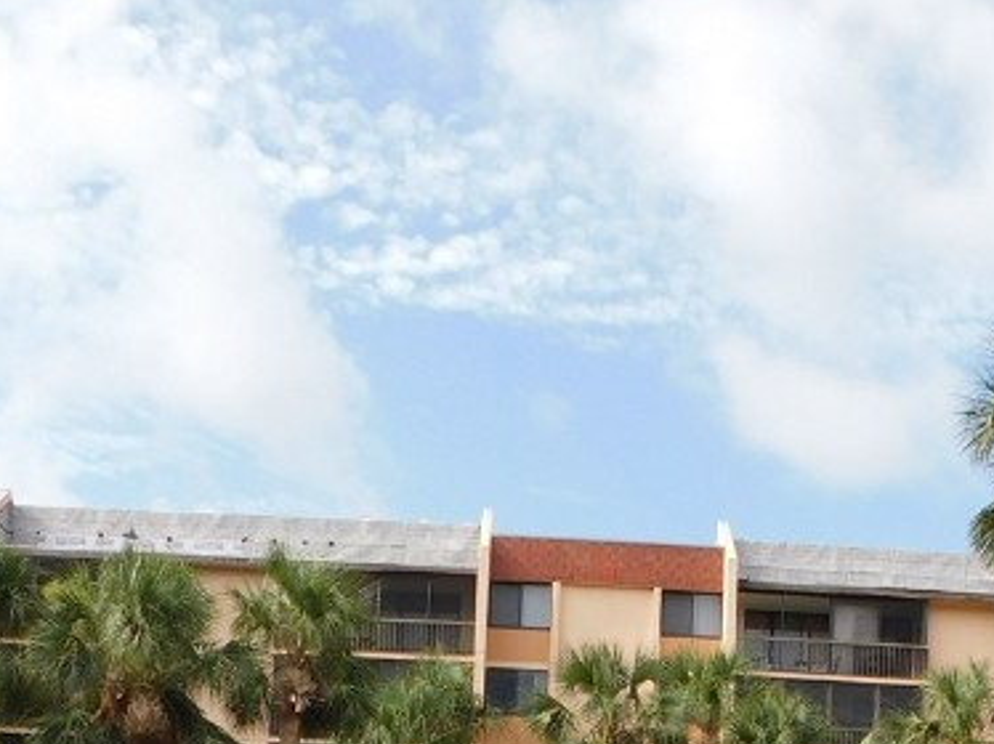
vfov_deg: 21.2
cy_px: 951
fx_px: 1808
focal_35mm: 63
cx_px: 625
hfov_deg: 30.6
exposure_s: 1/1000
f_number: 3
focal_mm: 4
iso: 125
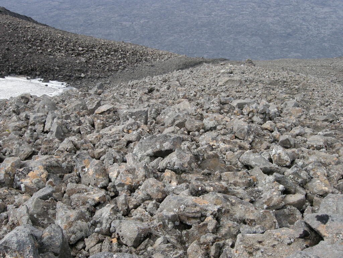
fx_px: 347
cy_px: 129
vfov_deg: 40.7
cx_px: 172
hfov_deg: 52.6
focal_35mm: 35
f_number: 4.8
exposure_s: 1/208
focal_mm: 7.5
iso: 100
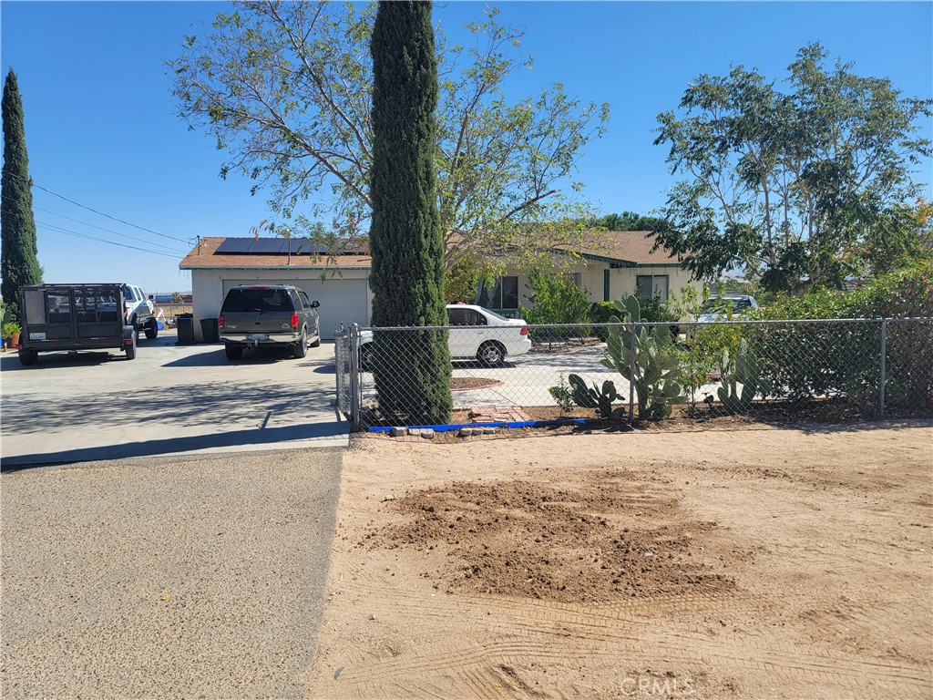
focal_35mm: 25
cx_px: 466
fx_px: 674
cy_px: 350
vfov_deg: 54.9
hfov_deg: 69.4
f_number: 1.8
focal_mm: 7
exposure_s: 1/960
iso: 20
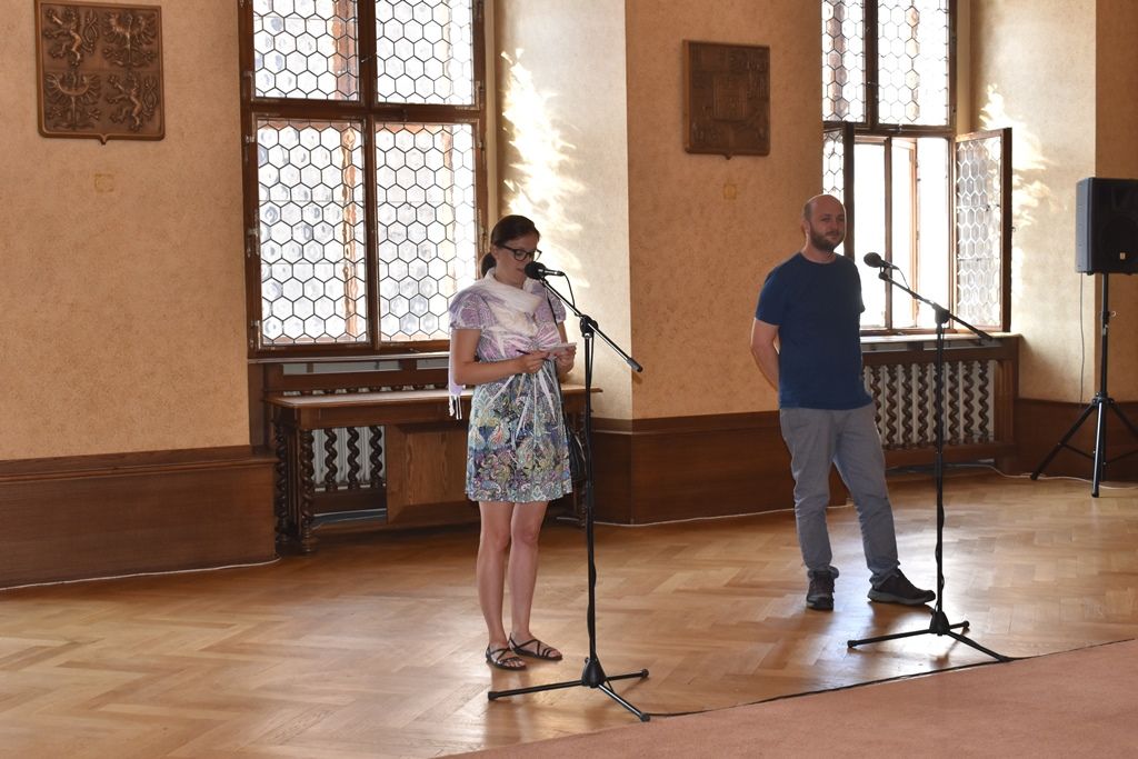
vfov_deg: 26.5
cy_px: 380
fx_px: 1612
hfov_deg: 38.9
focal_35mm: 51
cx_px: 569
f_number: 8
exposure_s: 1/60
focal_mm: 34
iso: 400
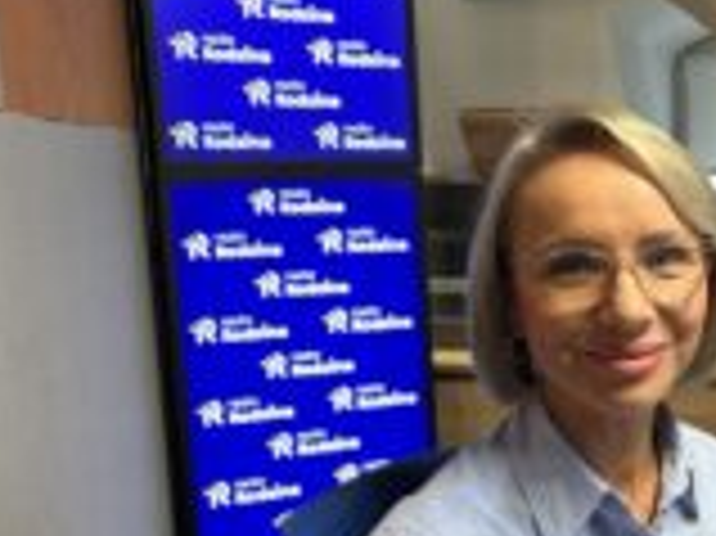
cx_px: 700
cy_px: 392
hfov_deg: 31.0
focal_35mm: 58
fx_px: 1199
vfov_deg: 25.0
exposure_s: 1/50
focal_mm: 5.7
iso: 200
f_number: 1.5
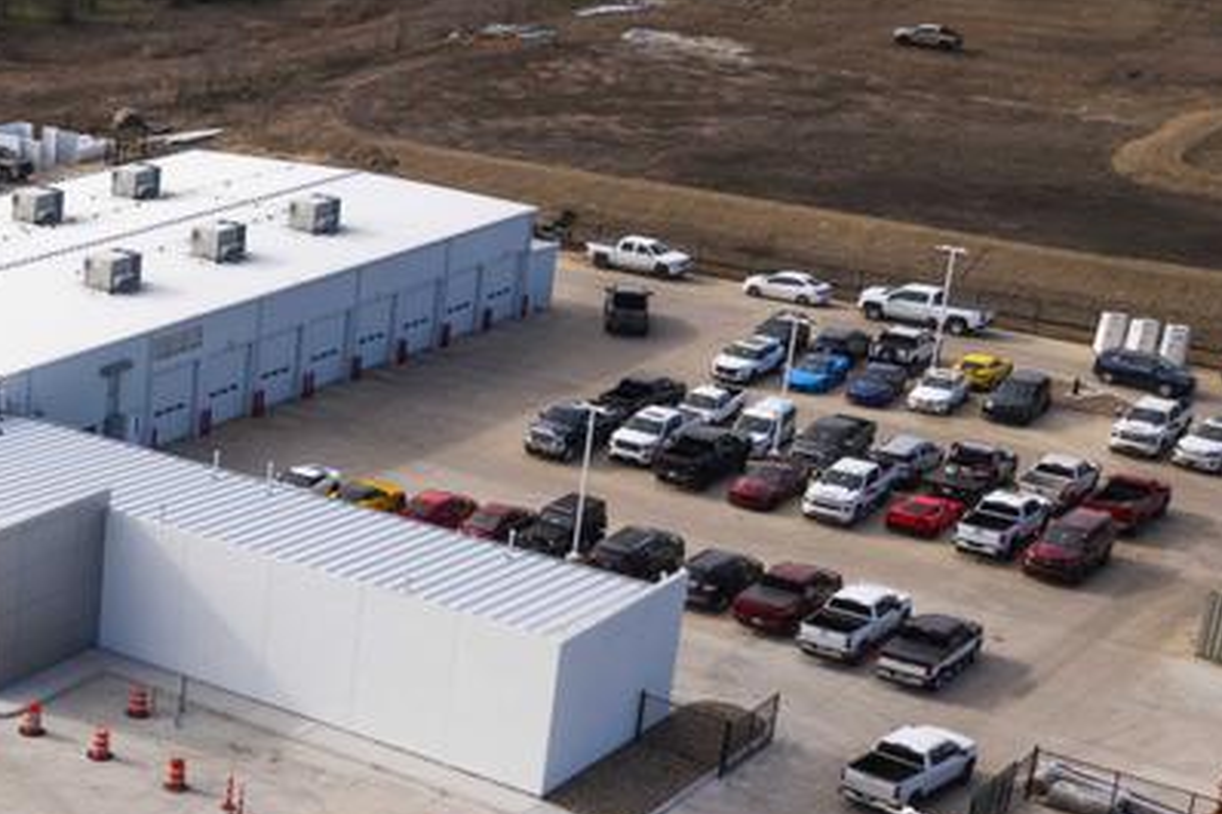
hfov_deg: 24.8
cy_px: 531
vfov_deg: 18.9
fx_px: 2443
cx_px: -313
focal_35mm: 72
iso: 100
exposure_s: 1/500
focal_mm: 10.26
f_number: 6.3
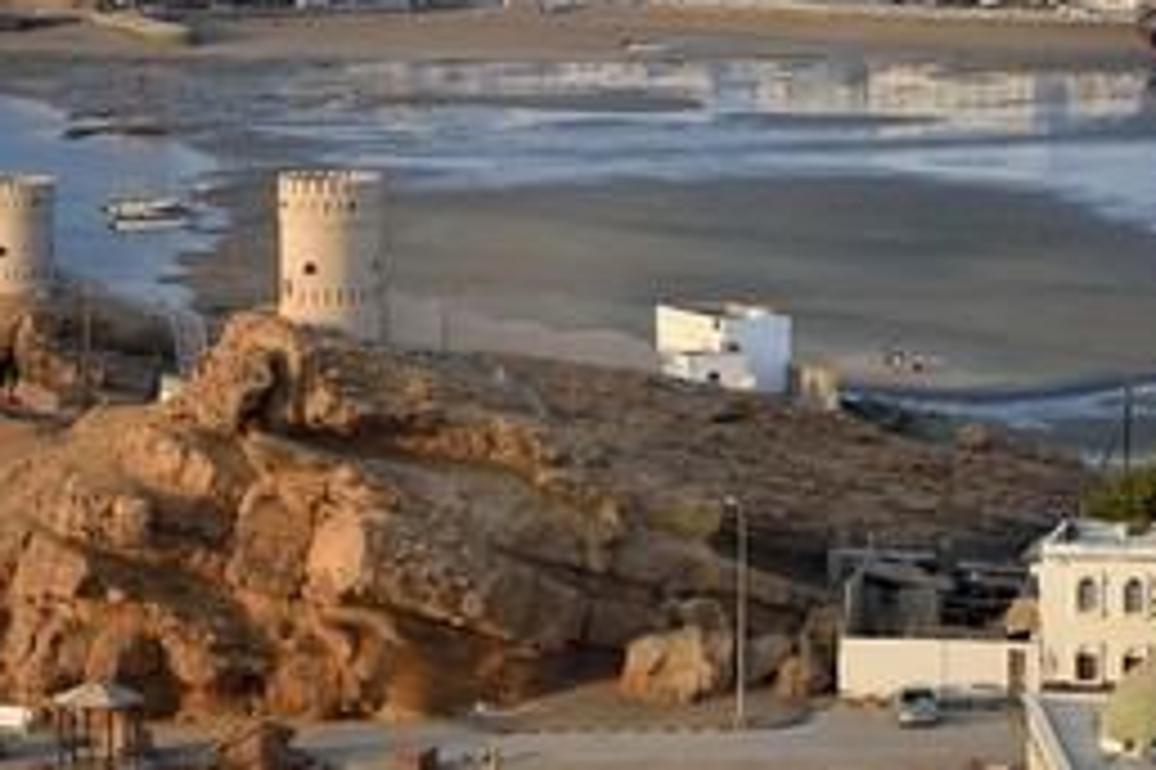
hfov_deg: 11.4
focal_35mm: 180
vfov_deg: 7.6
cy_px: 189
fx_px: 5776
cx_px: 657
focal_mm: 110
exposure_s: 1/320
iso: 200
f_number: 7.1
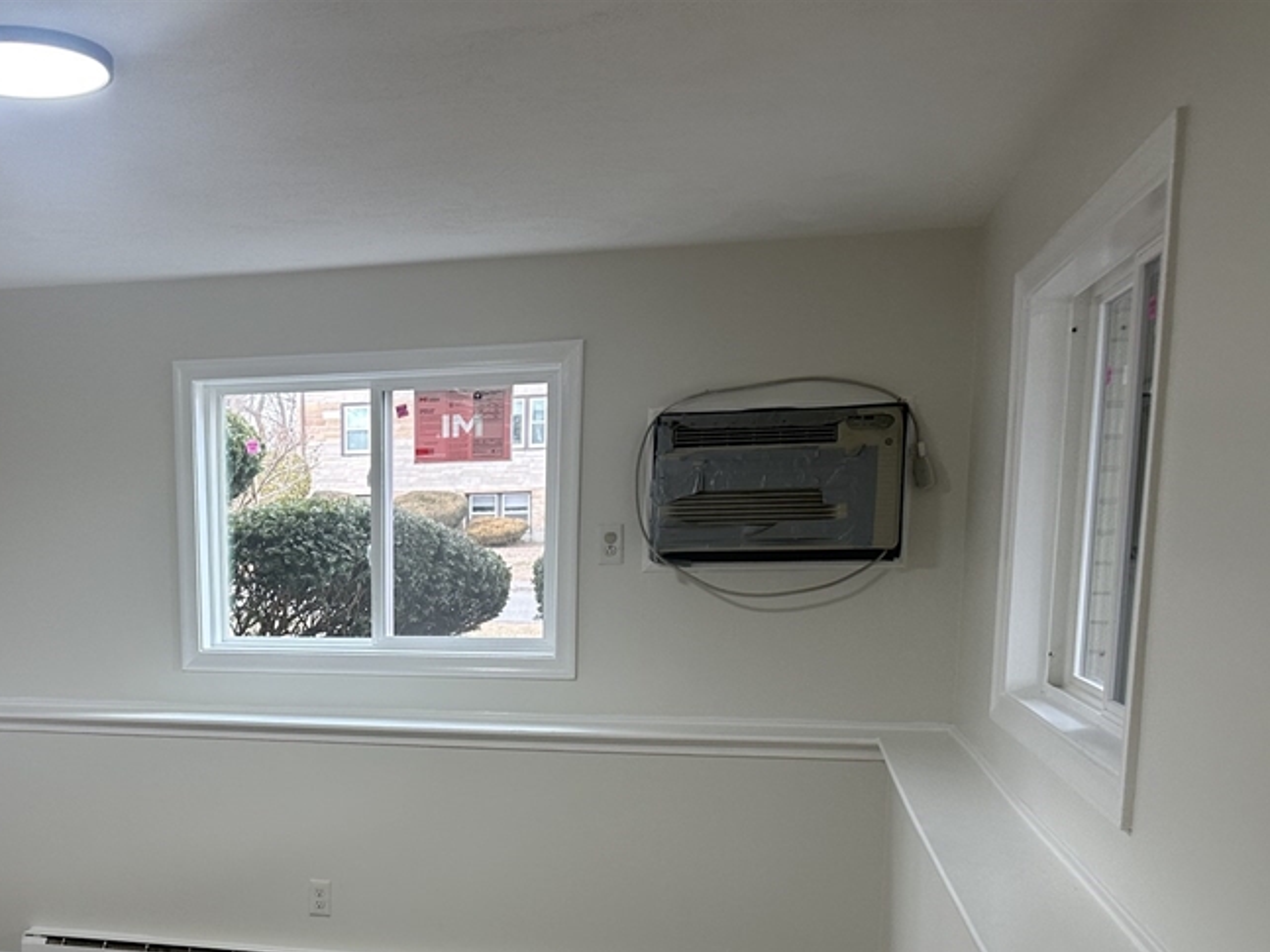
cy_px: 752
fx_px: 1394
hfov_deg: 47.5
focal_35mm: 38
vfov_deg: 36.5
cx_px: 347
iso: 125
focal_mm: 6.86
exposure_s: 1/120
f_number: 1.78
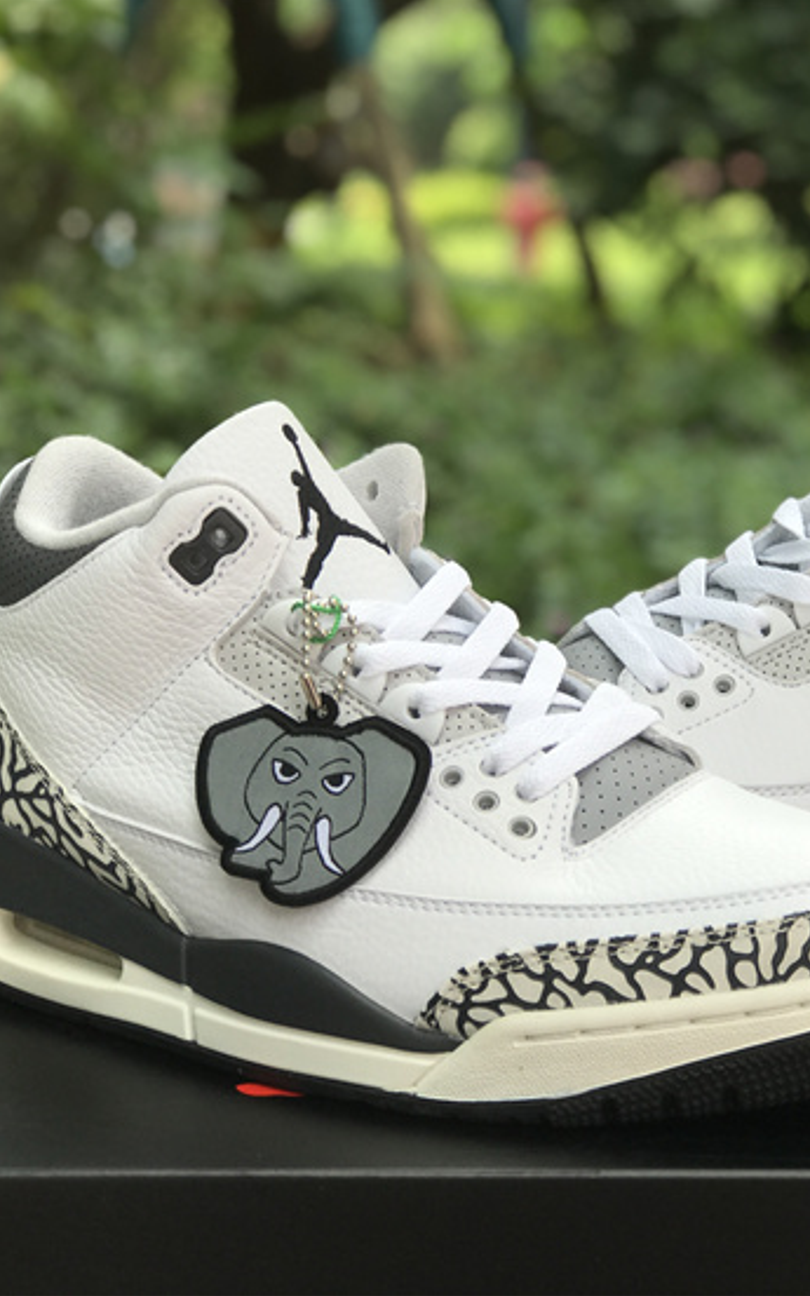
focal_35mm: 81
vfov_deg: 25.5
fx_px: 2861
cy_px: 647
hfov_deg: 16.0
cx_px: 636
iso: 20
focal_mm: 6.6
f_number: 2.8
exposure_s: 1/197
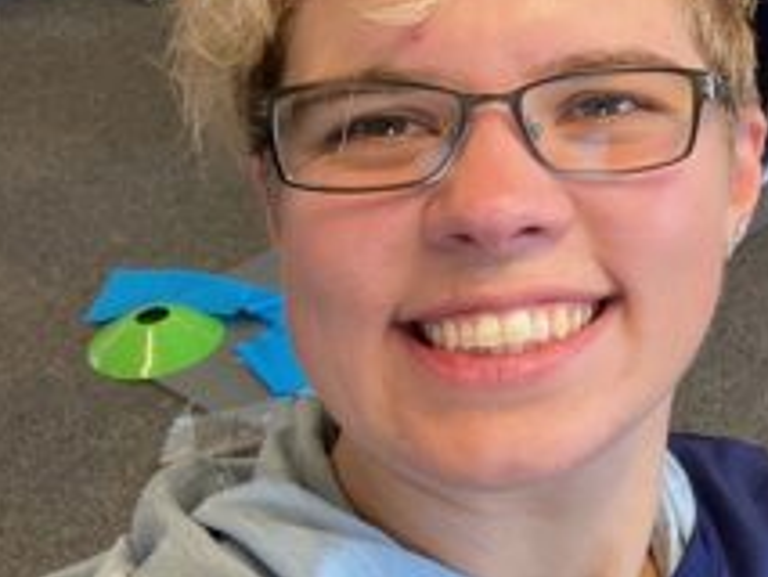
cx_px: 1118
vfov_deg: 19.0
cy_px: -32
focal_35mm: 75
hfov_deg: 22.0
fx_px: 1665
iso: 80
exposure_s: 1/50
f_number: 2.2
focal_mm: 2.71
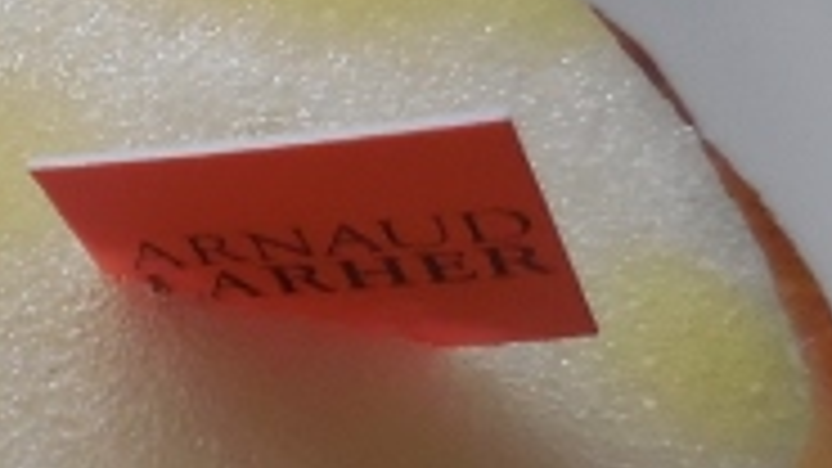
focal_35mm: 94
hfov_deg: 20.0
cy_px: 198
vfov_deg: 12.9
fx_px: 2073
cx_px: -373
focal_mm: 4.5
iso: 320
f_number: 3.3
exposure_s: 1/30
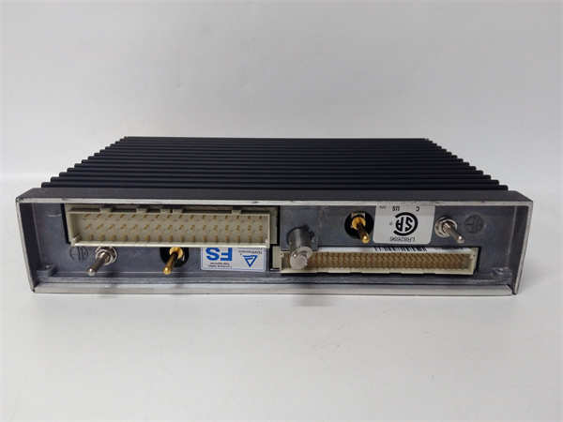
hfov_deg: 65.3
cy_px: 211
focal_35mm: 27
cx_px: 282
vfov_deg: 51.4
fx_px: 439
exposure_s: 1/33
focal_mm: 3.79
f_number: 2
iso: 231
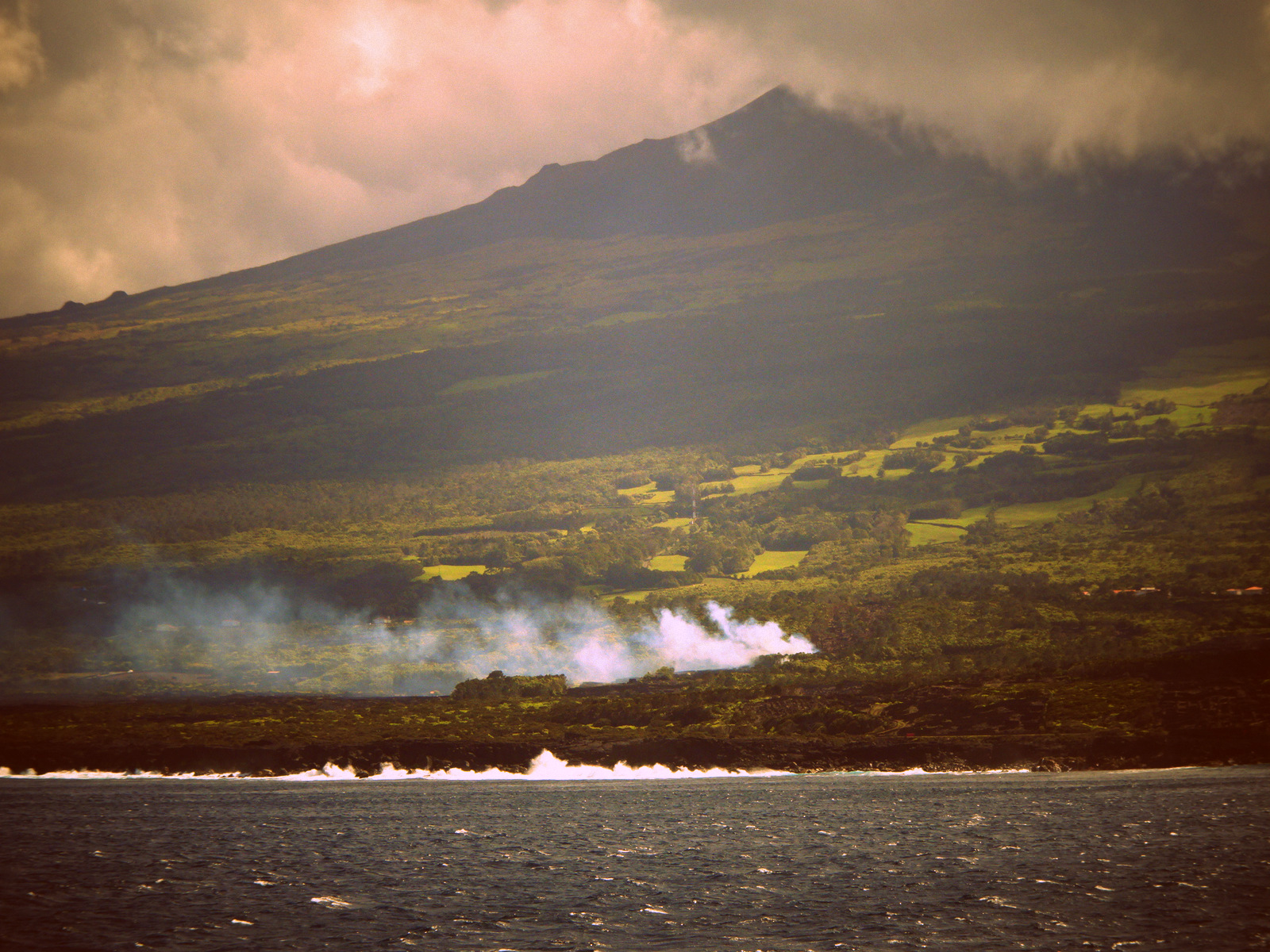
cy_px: 476
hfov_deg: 14.2
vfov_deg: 10.7
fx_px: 5100
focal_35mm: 139
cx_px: 635
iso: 80
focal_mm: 23.73
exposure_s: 1/640
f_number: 5.6
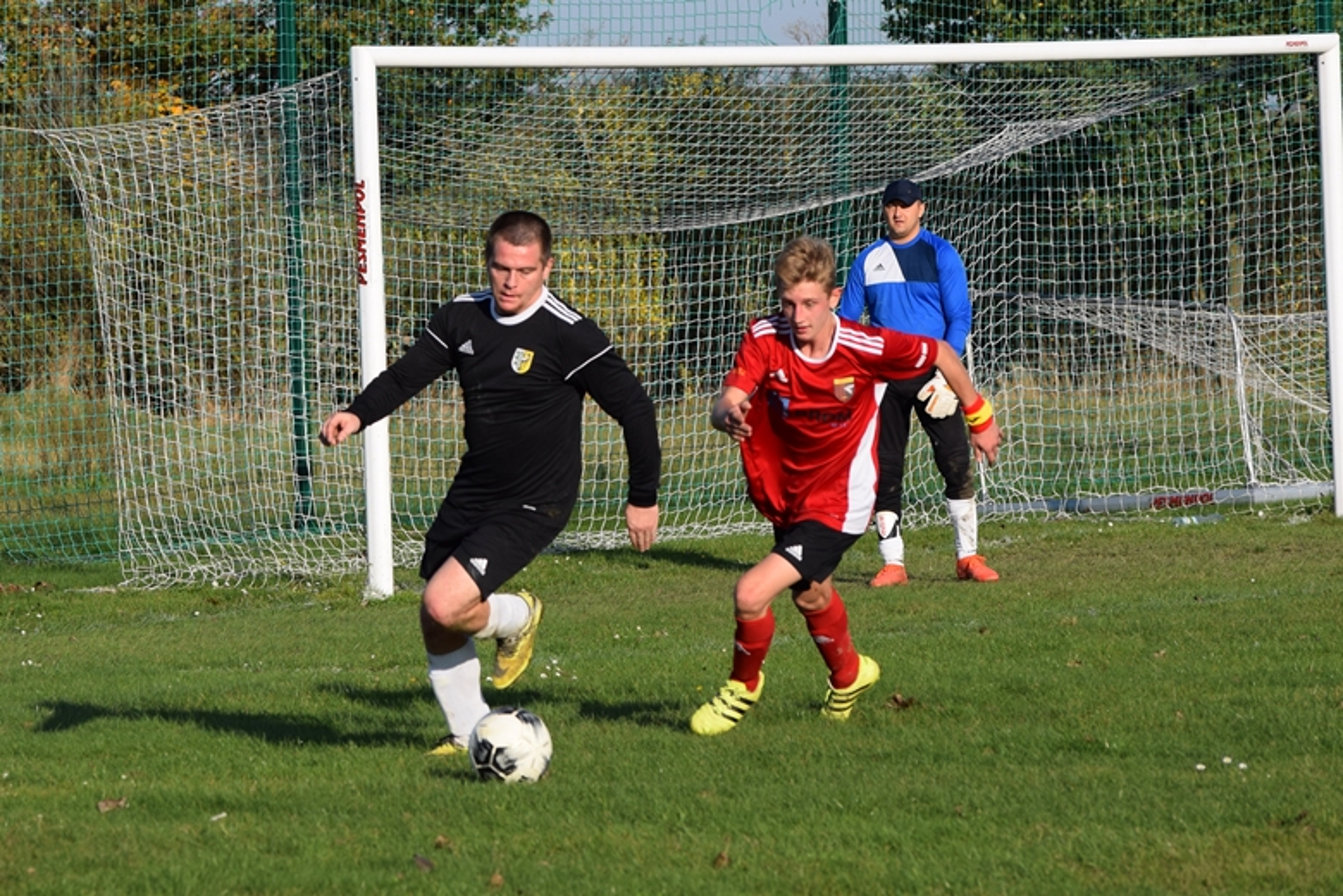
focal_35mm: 153
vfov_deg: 9.0
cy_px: 448
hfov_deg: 13.4
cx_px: 672
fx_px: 5707
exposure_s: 1/1600
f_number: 6.3
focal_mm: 102
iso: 400
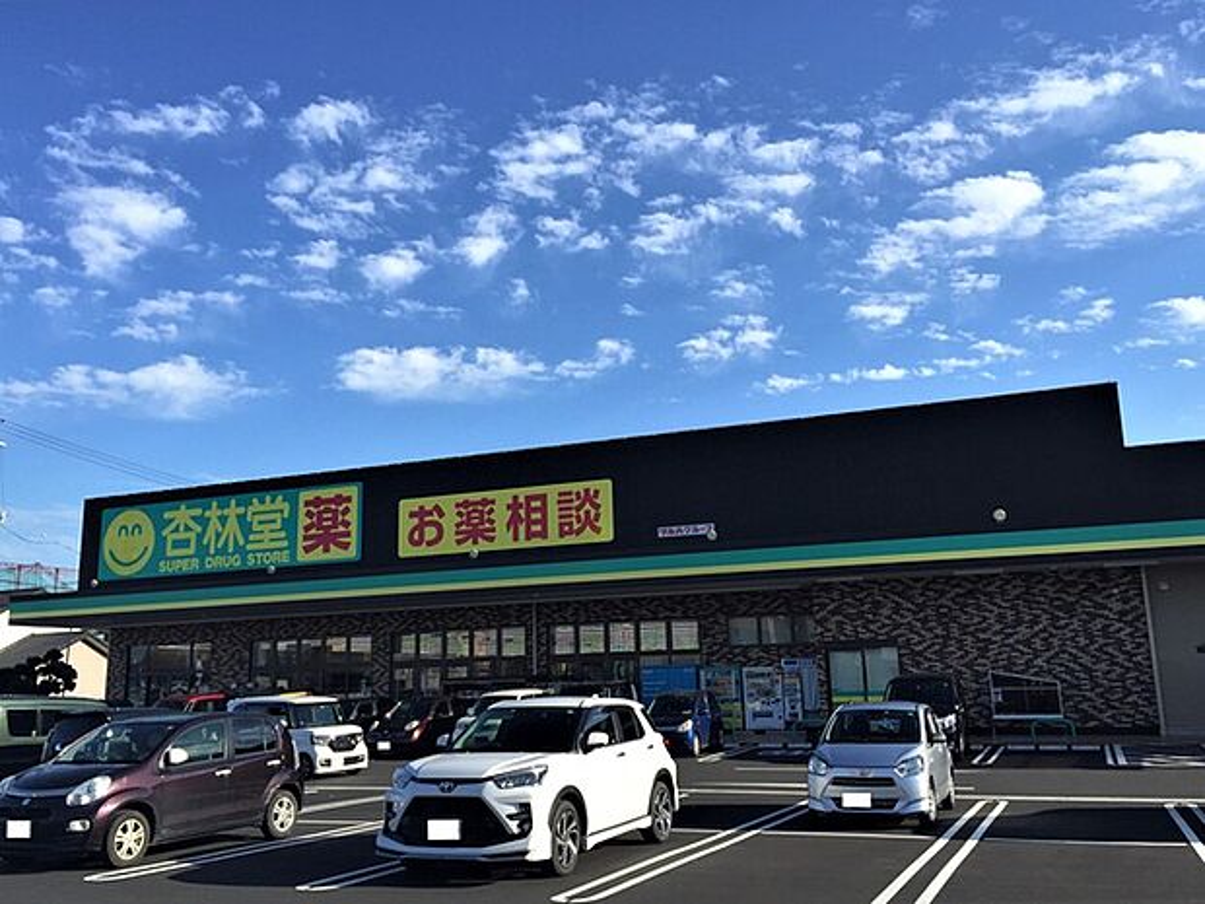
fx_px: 1010
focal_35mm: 29
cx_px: 602
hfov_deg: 61.7
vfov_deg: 48.2
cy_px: 452
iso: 32
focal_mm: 4.15
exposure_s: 1/1464
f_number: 2.2
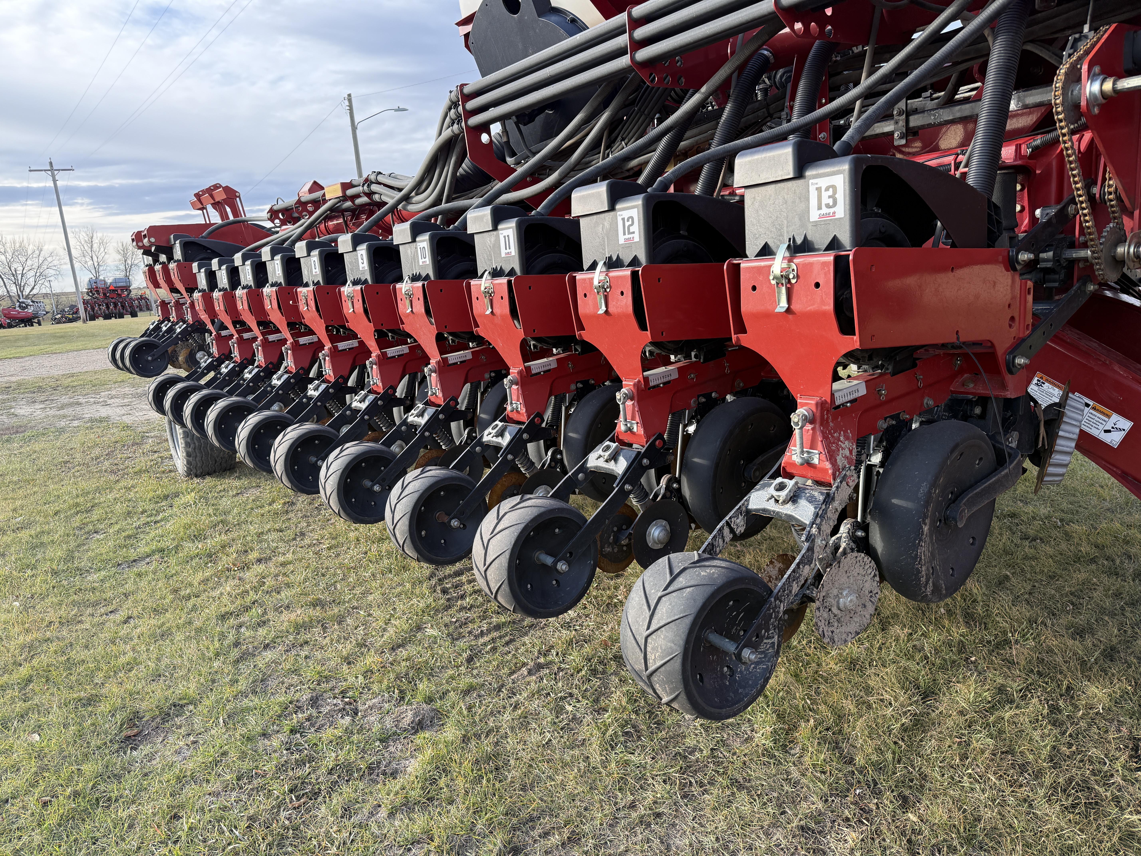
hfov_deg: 71.6
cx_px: 570
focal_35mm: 24
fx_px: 791
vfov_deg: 56.8
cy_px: 428
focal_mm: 6.76
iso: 100
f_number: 1.78
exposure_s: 1/464
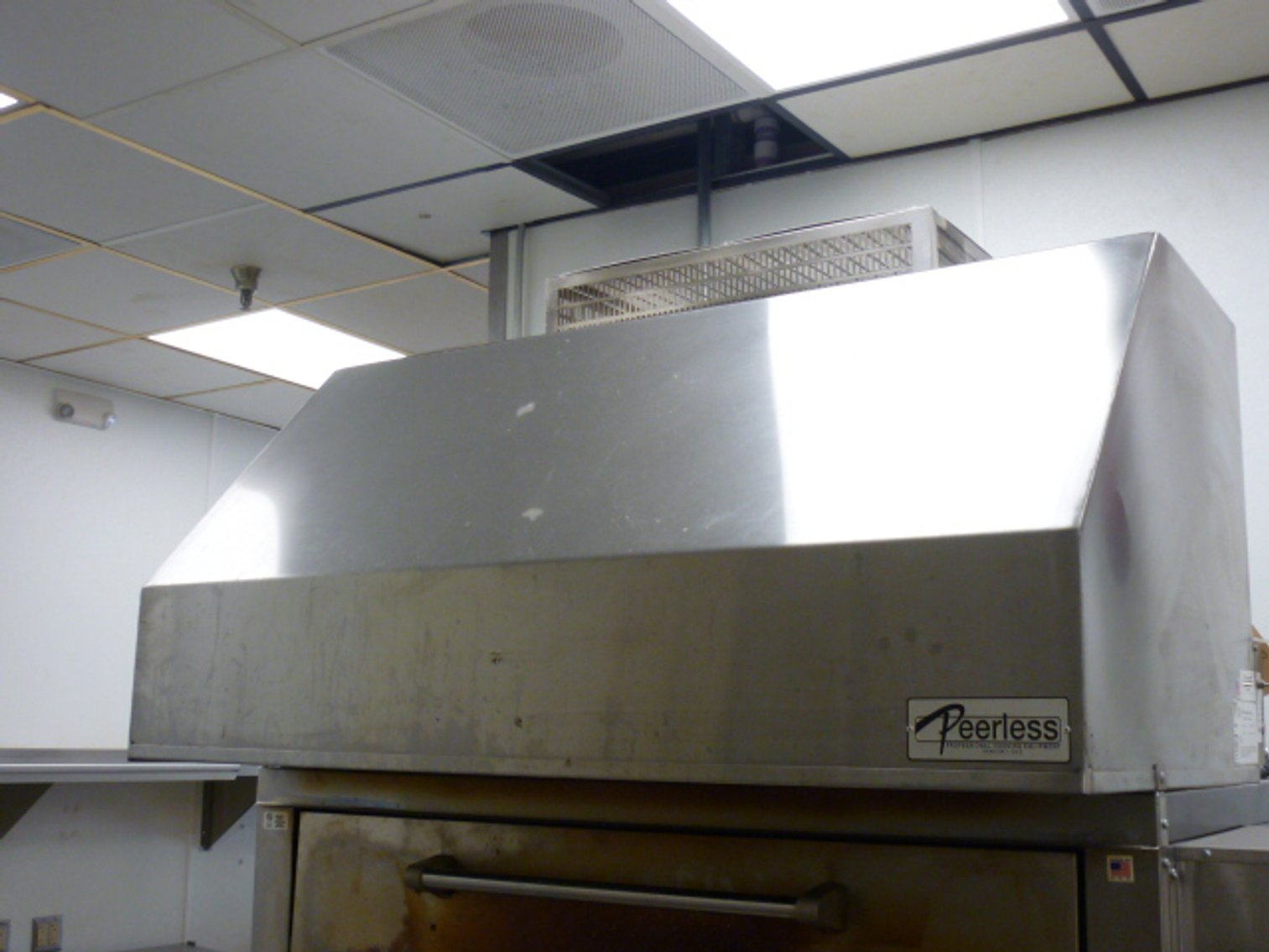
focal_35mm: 38
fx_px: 1393
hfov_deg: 49.0
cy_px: 476
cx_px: 634
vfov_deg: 37.7
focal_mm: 5.5
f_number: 2.8
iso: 160
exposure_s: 1/30
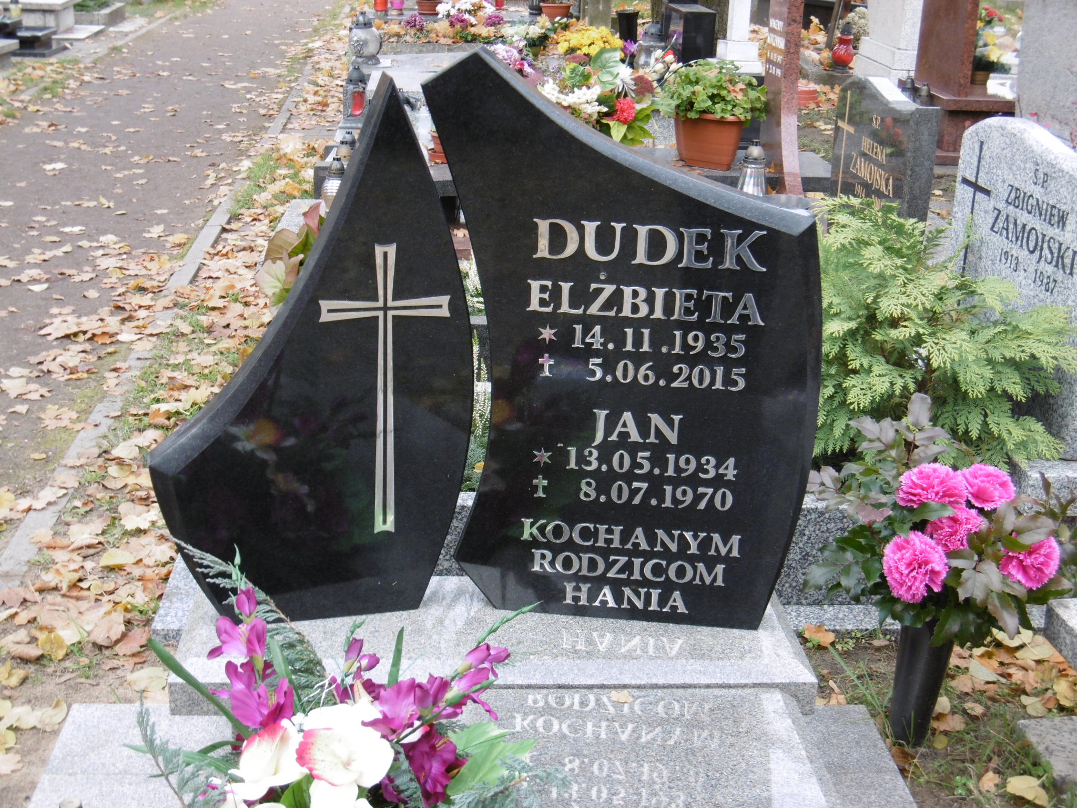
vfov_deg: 28.6
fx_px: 1587
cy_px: 404
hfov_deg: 37.5
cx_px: 538
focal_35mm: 51
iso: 100
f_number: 4
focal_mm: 9.2
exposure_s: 1/60
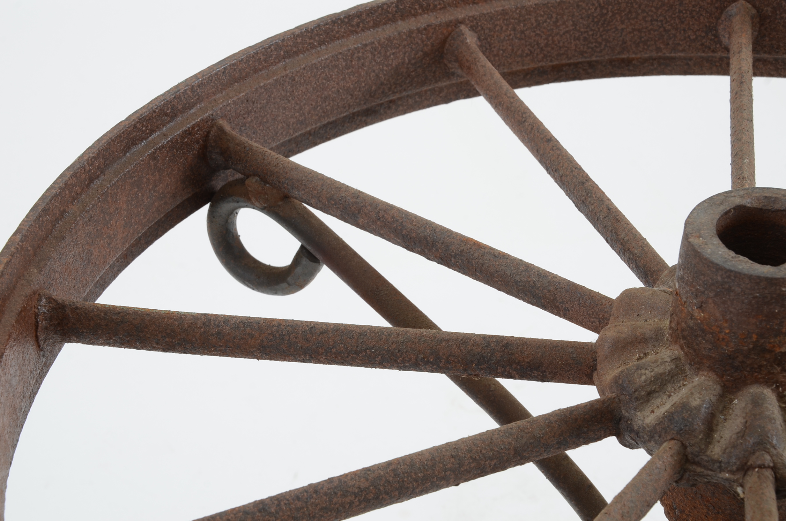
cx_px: 393
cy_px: 260
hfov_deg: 28.1
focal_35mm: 72
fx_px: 1569
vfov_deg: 18.8
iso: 200
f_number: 11
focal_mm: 48
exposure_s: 1/125
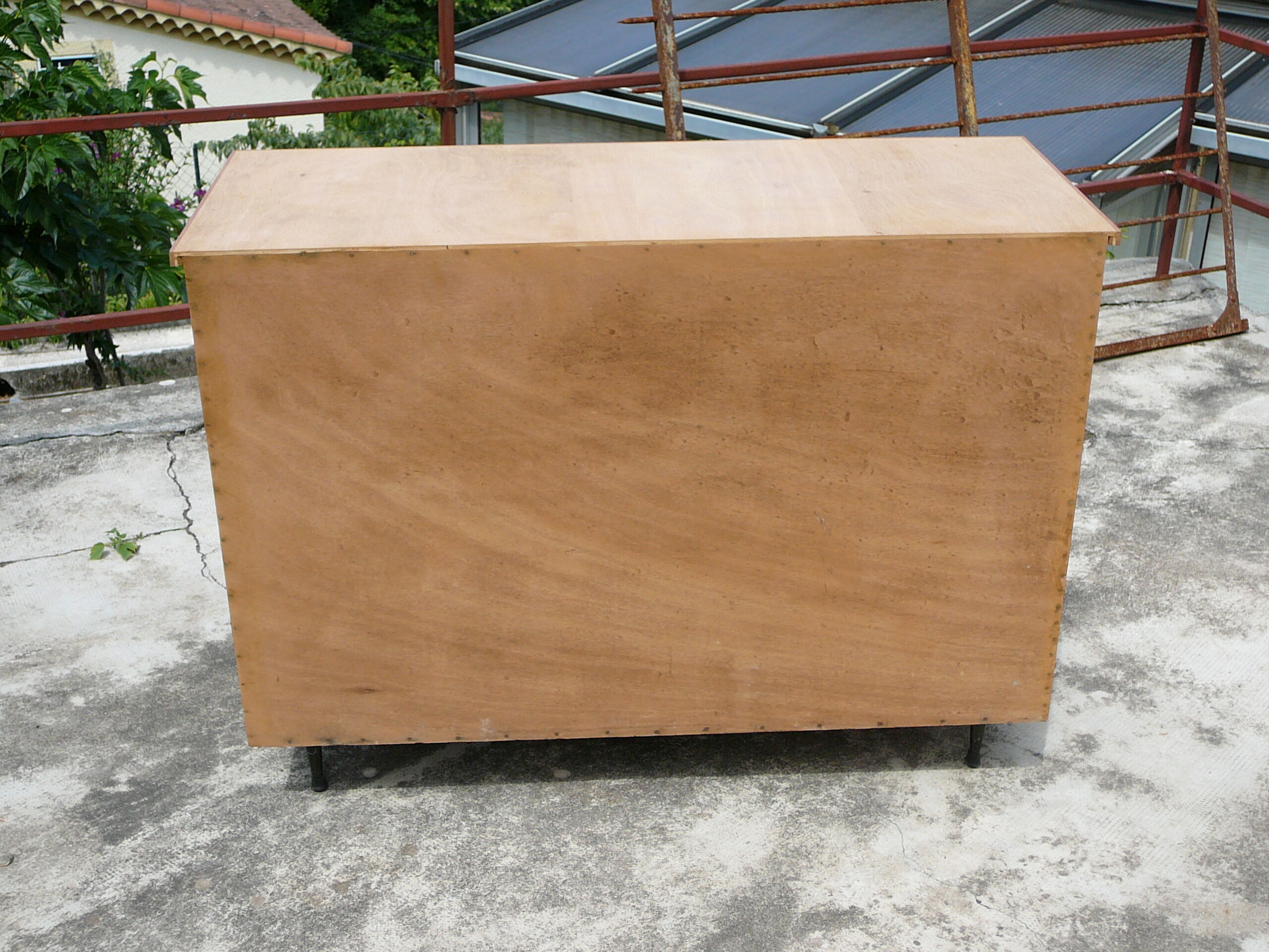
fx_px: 1650
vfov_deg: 32.2
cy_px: 476
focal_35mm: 45
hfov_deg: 42.1
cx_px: 634
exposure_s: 1/500
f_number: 3.2
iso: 80
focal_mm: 6.7
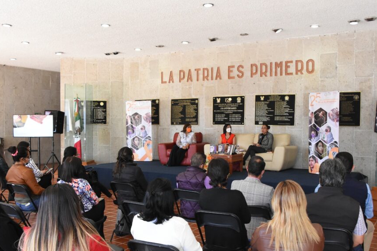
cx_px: 192
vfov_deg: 35.4
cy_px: 142
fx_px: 394
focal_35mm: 38
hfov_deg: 51.2
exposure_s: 1/60
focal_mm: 21
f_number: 7.1
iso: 2500
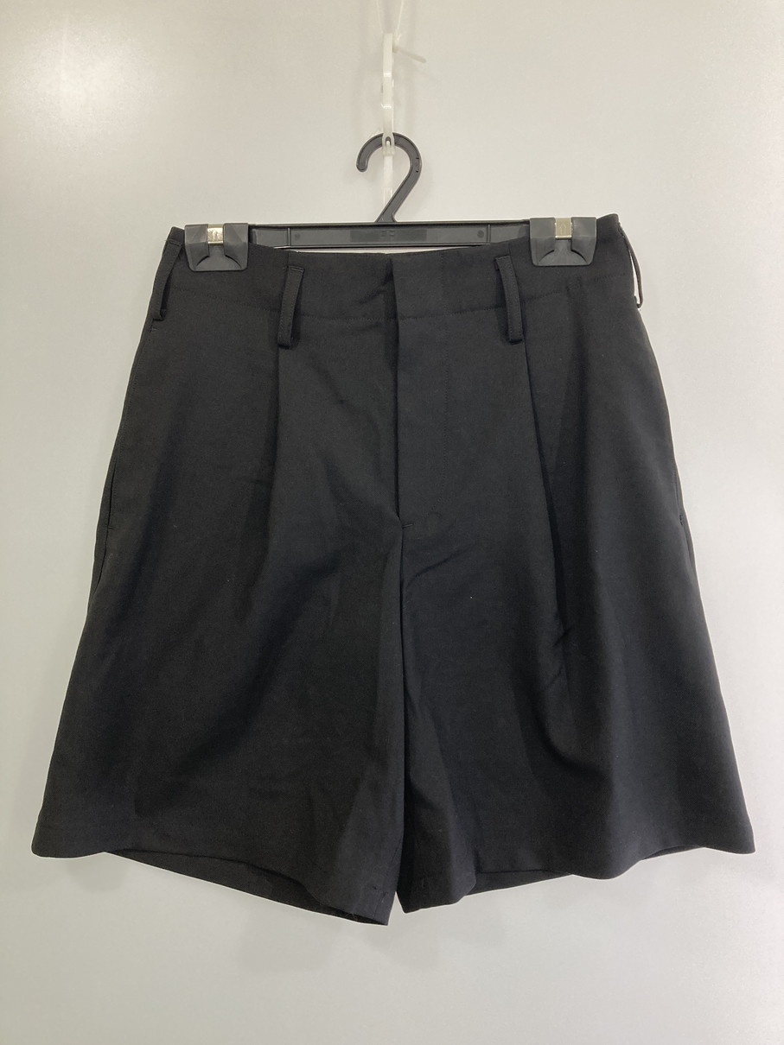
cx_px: 392
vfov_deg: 63.5
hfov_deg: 49.7
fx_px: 846
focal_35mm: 28
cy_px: 522
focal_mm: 3.99
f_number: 1.8
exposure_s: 1/50
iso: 125
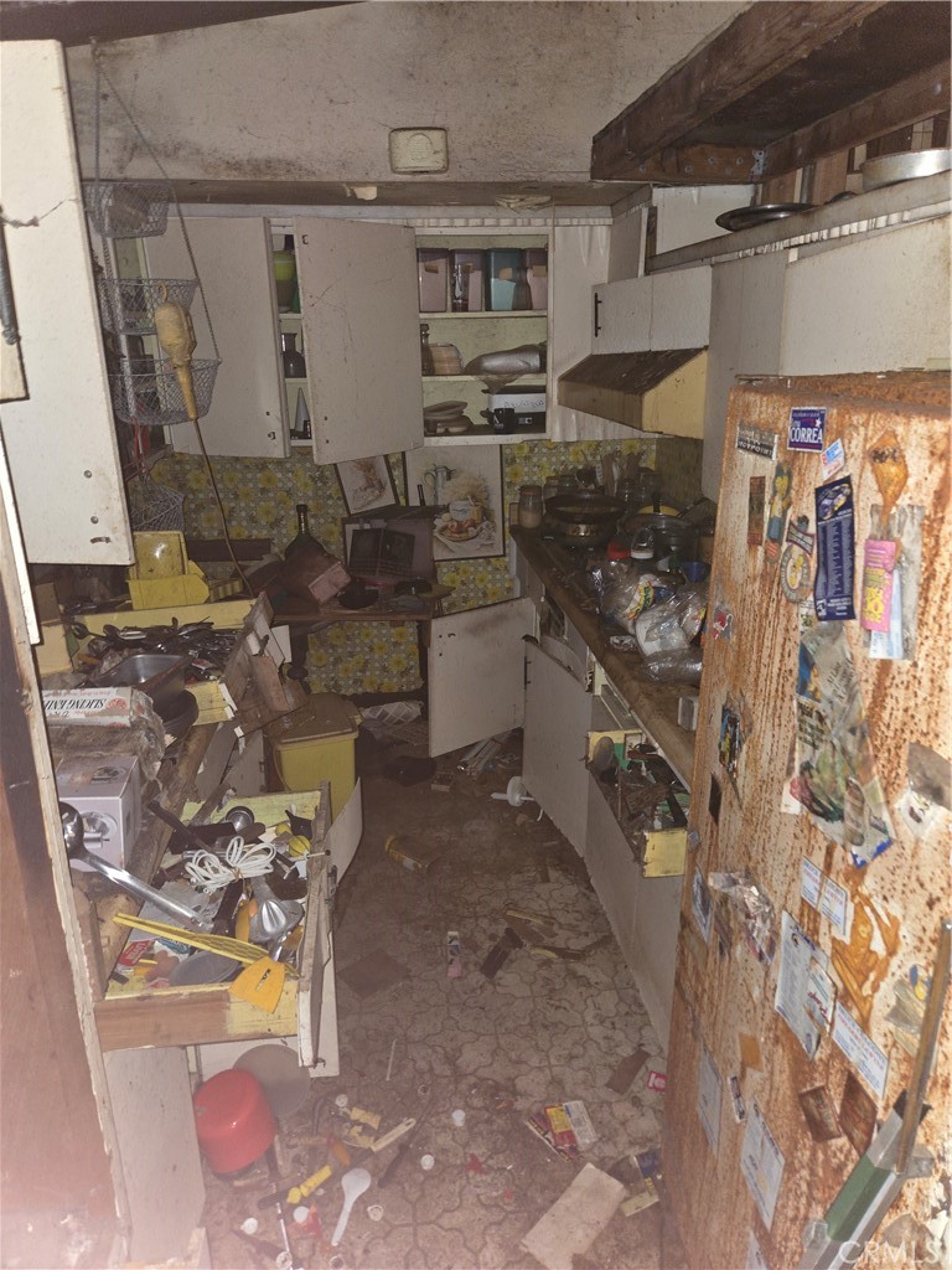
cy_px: 635
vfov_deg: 73.9
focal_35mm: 23
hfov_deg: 58.9
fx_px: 843
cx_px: 476
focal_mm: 5.4
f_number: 1.8
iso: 160
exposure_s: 1/12
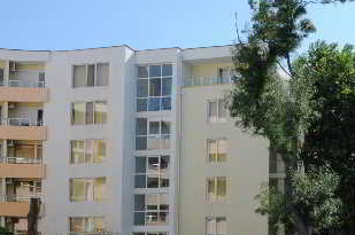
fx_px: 689
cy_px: 252
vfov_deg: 18.7
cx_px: 341
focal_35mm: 70
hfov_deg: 27.5
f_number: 9
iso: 200
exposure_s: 1/320
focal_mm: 18
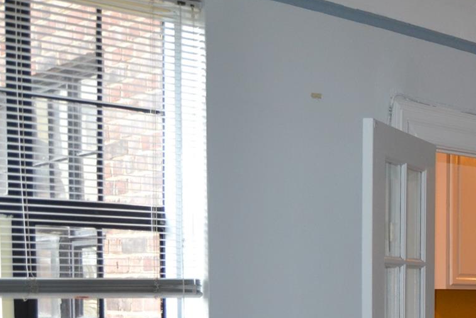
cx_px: 606
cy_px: 401
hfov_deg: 24.5
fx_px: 965
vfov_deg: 17.6
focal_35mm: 73
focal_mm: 18
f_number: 3.5
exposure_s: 1/60
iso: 560
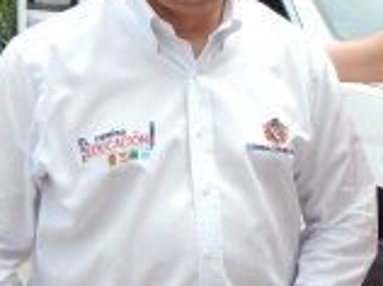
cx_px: 475
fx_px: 972
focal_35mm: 88
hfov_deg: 20.6
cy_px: 102
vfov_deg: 16.7
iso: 125
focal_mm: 5.6
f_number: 3.2
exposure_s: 1/500
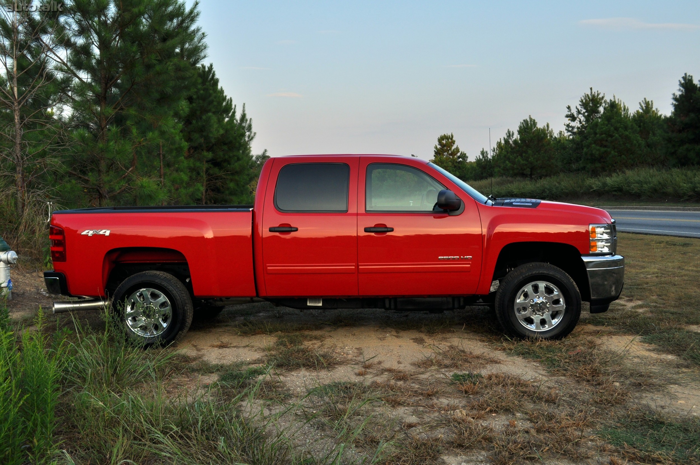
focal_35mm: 36
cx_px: 350
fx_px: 699
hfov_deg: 53.2
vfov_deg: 36.8
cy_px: 232
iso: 200
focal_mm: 24
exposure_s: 1/200
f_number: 7.1
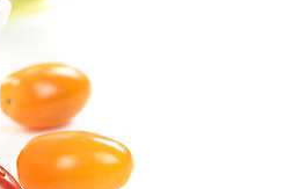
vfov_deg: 5.1
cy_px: 52
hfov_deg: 7.6
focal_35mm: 269
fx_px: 2121
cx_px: -23
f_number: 8
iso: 50
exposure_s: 1/6
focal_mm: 110
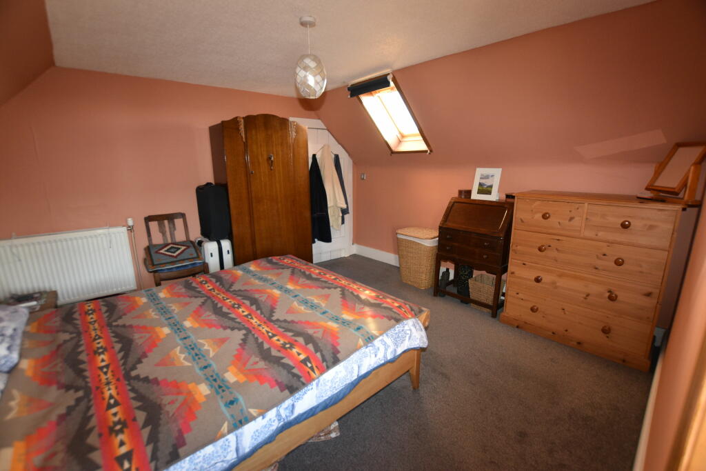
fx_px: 294
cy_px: 236
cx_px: 353
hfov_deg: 100.4
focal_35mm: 15
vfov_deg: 77.3
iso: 800
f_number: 4
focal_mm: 10
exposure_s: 1/60
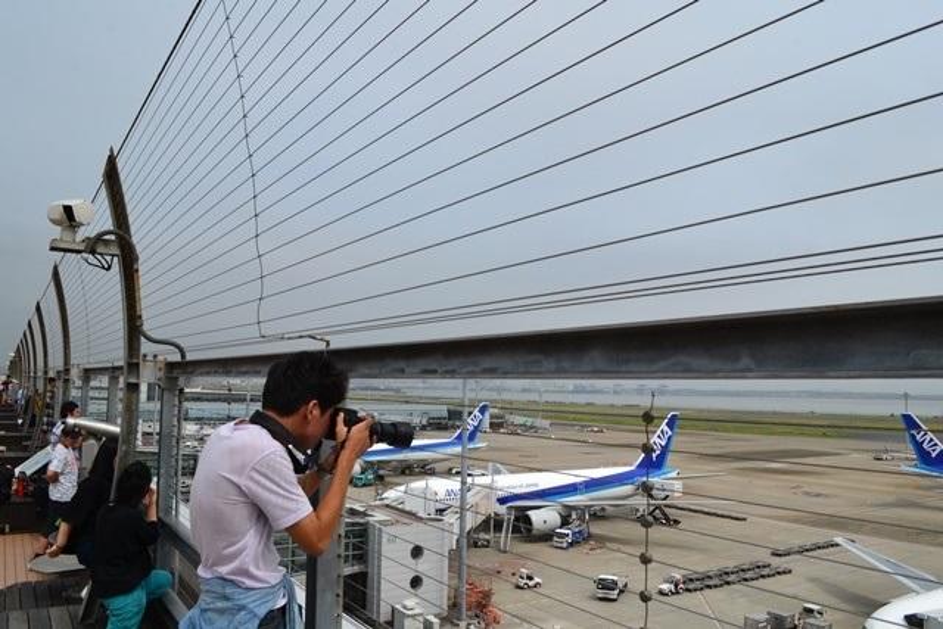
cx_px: 472
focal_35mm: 27
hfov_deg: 67.4
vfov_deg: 48.0
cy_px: 314
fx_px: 707
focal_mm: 18
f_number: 11
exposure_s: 1/500
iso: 280
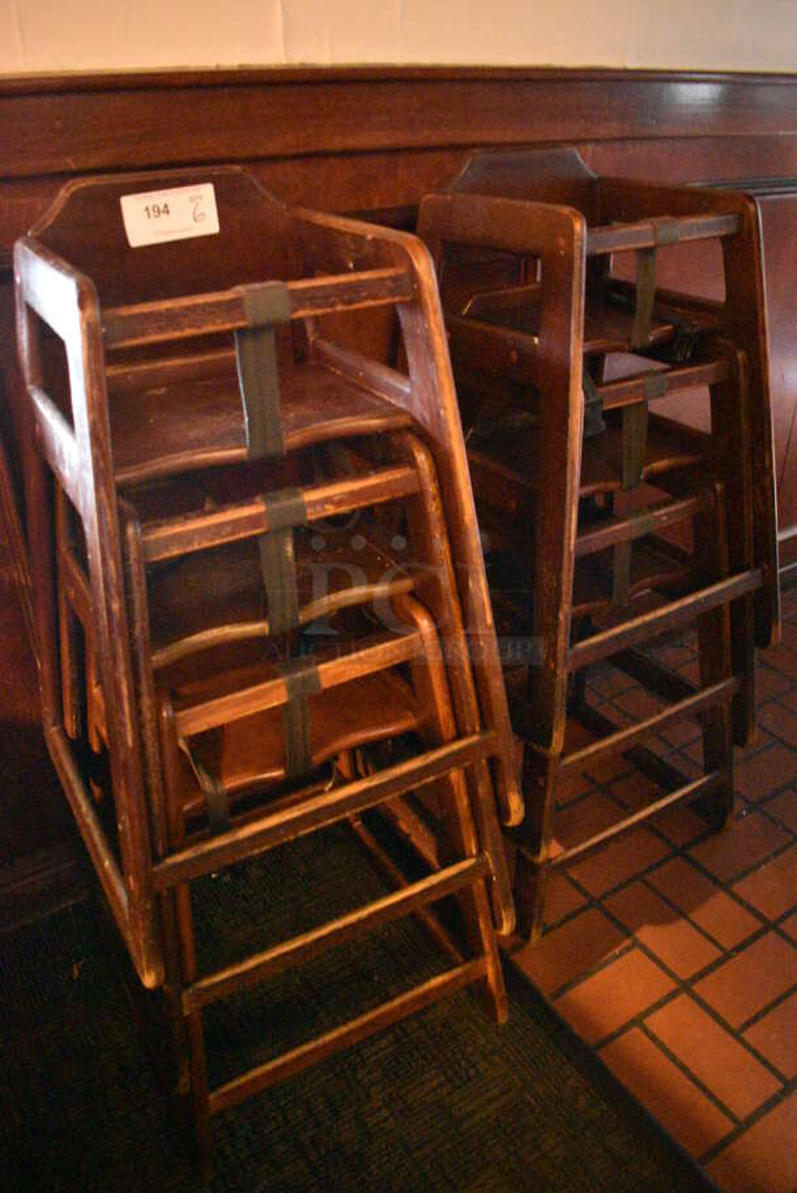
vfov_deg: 67.3
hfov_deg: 48.0
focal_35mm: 27
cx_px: 398
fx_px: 895
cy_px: 596
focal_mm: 18
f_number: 3.5
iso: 12800
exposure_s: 1/5
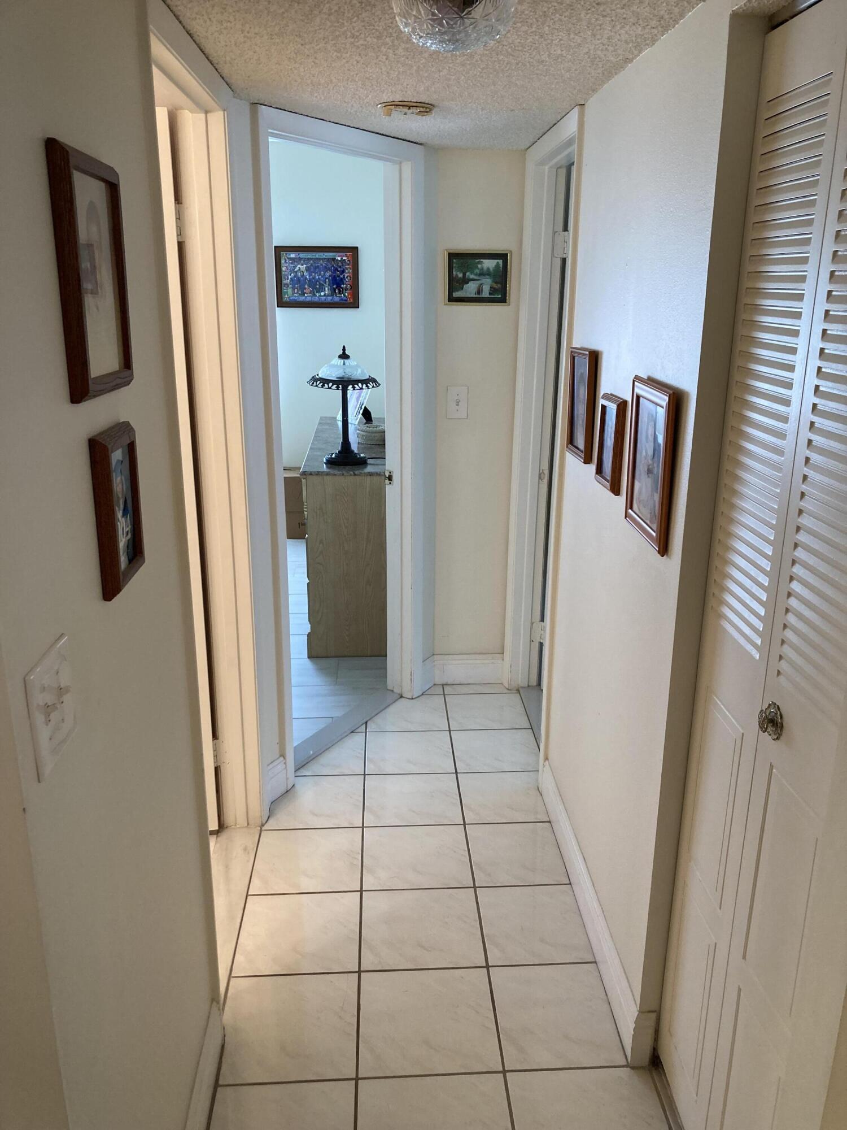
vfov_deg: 63.4
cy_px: 565
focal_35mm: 28
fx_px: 913
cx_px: 424
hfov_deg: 49.7
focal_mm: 3.99
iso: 80
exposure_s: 1/60
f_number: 1.8
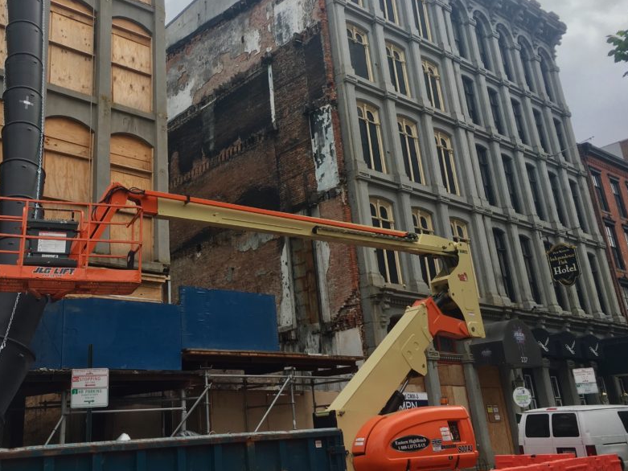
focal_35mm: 38
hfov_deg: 48.4
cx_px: 228
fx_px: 689
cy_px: 164
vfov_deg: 37.4
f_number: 2.2
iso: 25
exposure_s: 1/712
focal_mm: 4.15
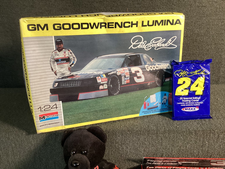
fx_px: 202
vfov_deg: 45.4
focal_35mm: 31
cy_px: 84
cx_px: 112
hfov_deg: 58.3
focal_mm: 3.3
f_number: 2.4
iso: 160
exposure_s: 1/60
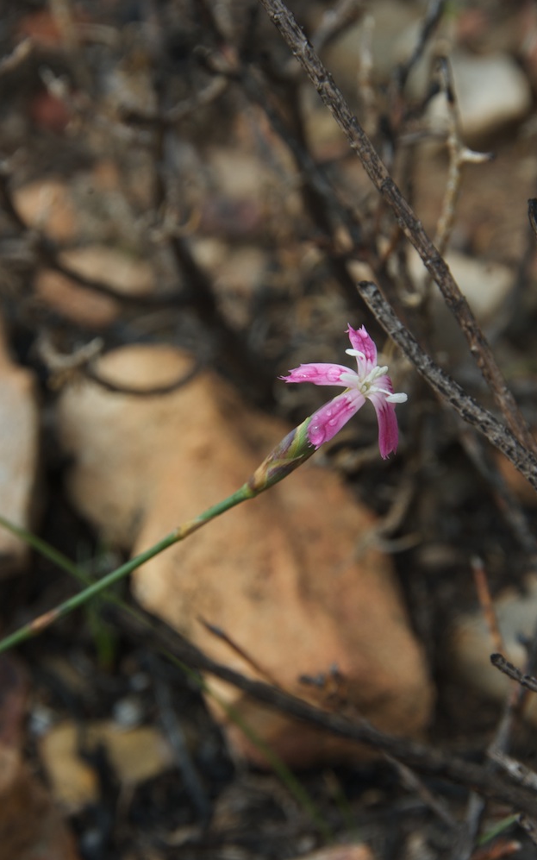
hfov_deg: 4.3
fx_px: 7190
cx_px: 287
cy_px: 430
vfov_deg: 6.8
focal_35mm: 307
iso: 160
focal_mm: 200
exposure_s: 1/60
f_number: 14
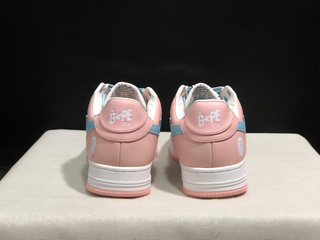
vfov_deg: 25.7
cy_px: 120
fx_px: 527
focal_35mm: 57
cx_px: 160
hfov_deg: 33.8
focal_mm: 6.6
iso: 80
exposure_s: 1/30
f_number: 2.8
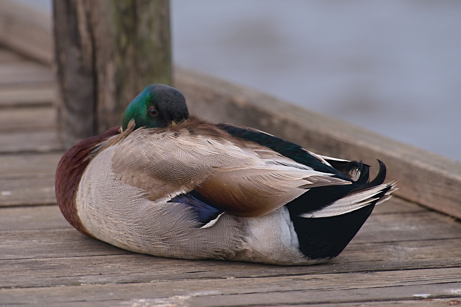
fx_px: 7684
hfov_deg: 3.4
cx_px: 230
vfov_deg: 2.3
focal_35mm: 600
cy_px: 154
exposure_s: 1/1250
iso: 640
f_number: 8
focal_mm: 600
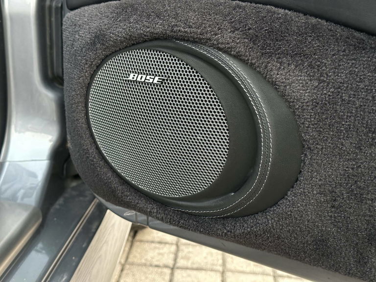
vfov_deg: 30.3
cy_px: 141
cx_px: 188
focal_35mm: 48
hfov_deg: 39.7
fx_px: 521
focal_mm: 6.86
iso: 500
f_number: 1.78
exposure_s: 1/35
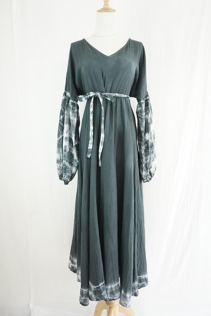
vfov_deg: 67.3
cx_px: 106
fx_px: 237
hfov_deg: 48.0
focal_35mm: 27
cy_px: 158
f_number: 9
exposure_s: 1/125
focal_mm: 18
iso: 6400
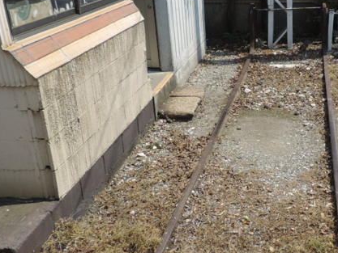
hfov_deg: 40.1
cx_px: 254
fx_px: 449
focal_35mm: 46
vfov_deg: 31.5
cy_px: 140
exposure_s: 1/800
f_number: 3
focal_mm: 4.3
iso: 80
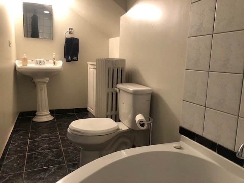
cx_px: 122
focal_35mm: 28
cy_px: 92
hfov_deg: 63.4
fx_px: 197
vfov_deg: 49.7
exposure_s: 1/15
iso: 40
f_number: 1.8
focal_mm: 4
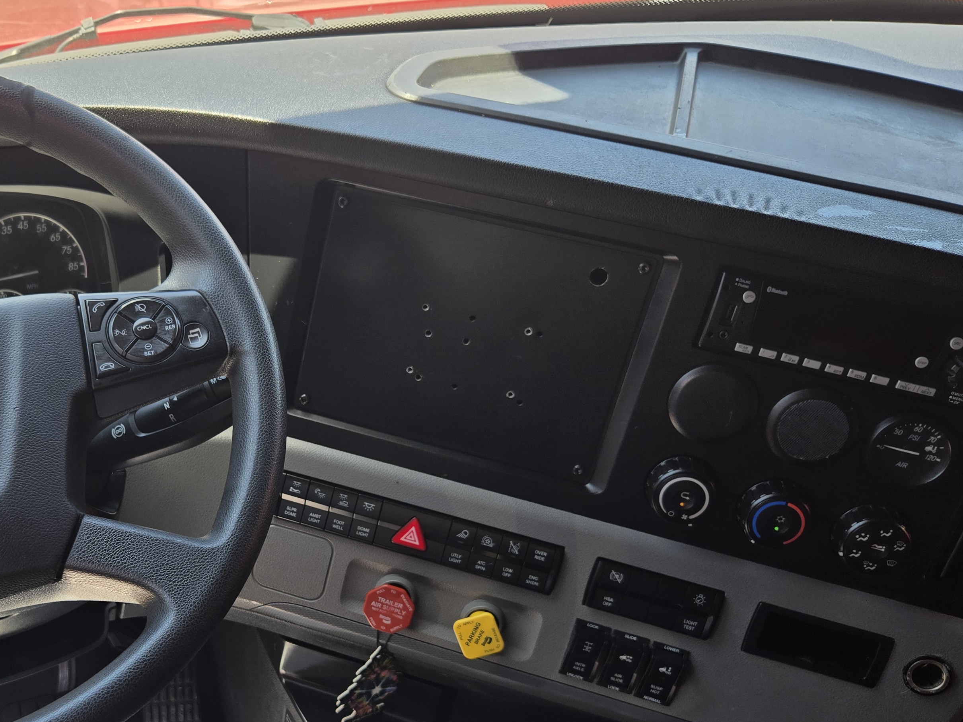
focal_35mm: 38
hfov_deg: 47.7
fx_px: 1057
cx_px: 283
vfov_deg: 37.2
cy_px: 497
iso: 25
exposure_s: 1/245
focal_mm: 5.4
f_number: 1.8
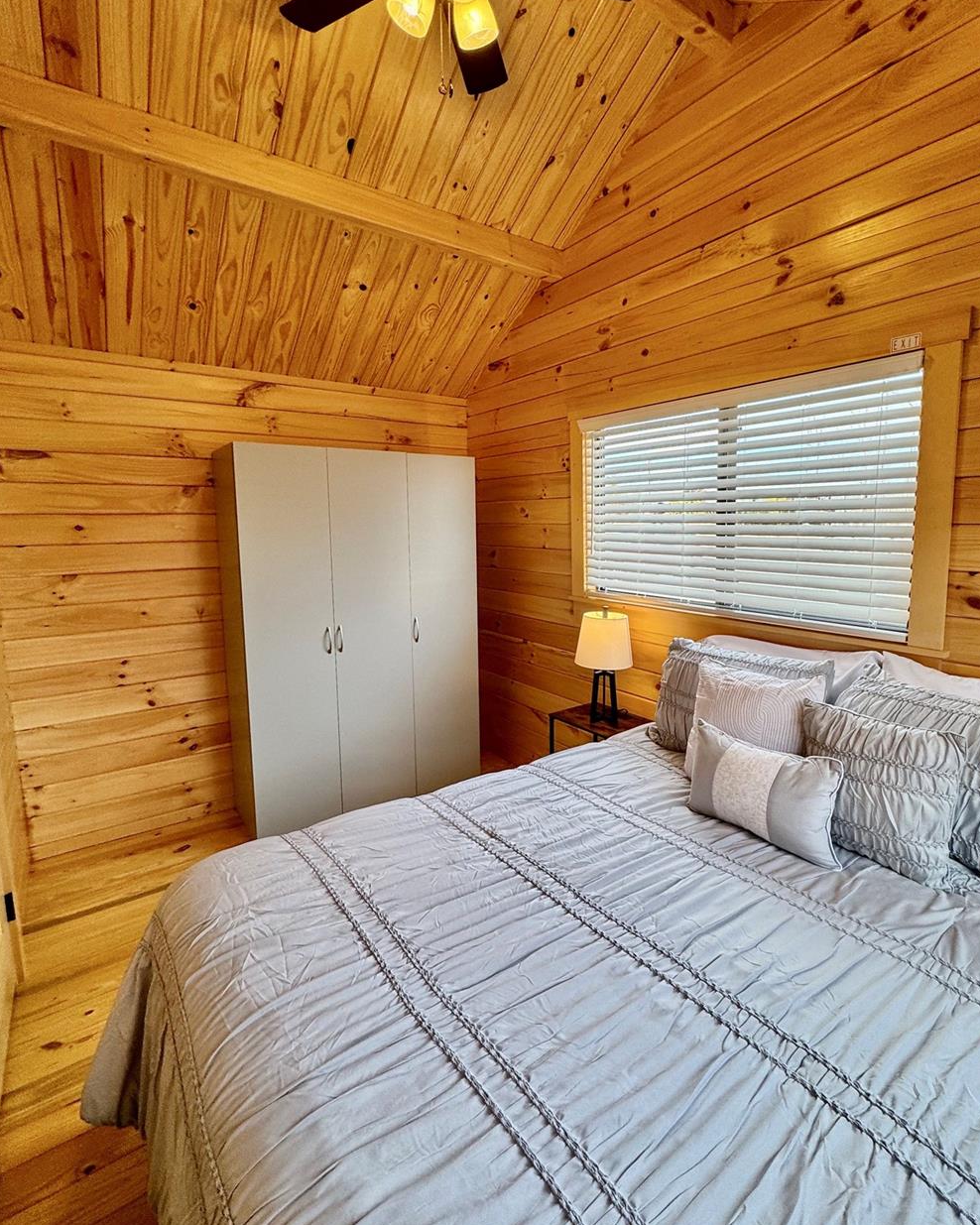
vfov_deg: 89.6
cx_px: 534
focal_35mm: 17
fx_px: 616
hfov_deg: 76.8
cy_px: 587
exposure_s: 1/120
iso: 64
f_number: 2.2
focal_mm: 2.22
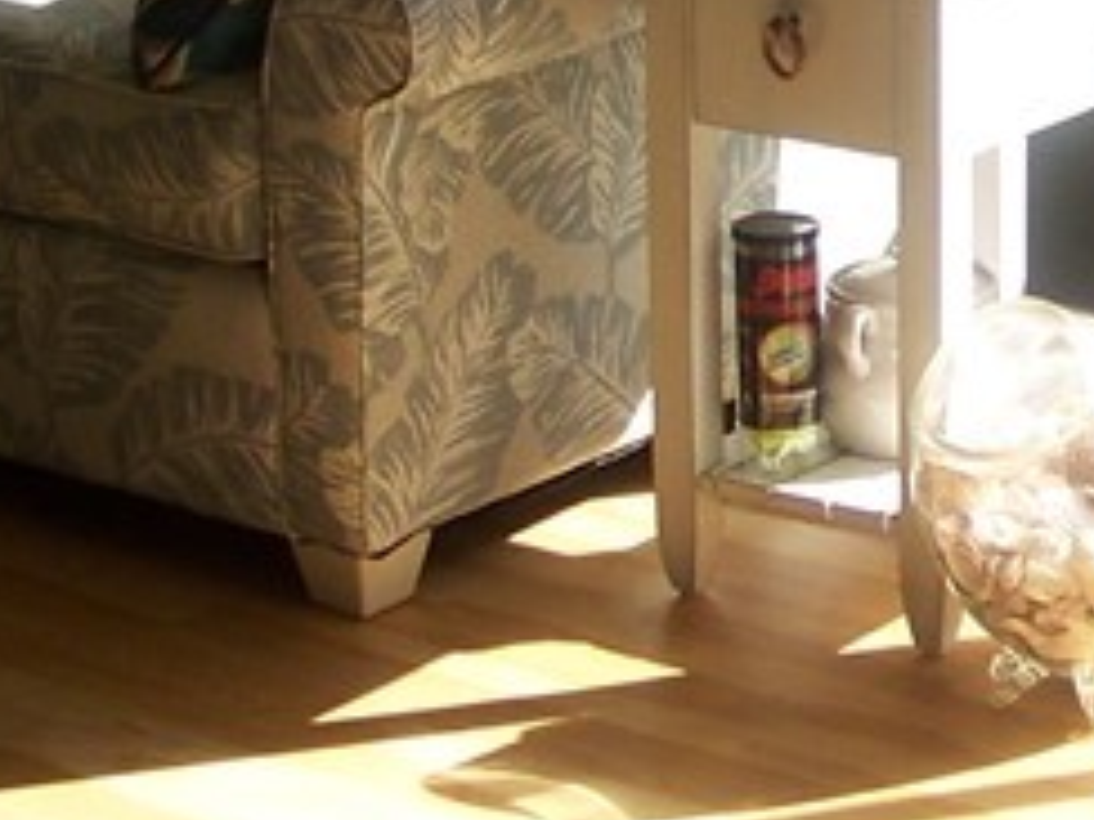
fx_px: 4772
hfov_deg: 12.9
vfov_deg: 9.8
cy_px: 58
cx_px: 1161
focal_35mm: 151
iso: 64
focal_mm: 5.85
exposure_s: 1/30
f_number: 2.8
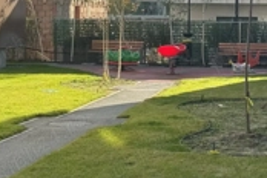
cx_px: 195
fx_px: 853
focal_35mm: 115
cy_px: 55
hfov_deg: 17.7
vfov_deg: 11.9
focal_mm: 6.76
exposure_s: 1/1770
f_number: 1.78
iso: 64
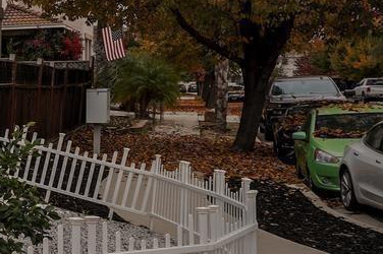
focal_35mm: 69
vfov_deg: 19.5
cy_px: 56
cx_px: -396
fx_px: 733
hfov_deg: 18.4
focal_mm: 16
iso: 100
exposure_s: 1/8
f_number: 8
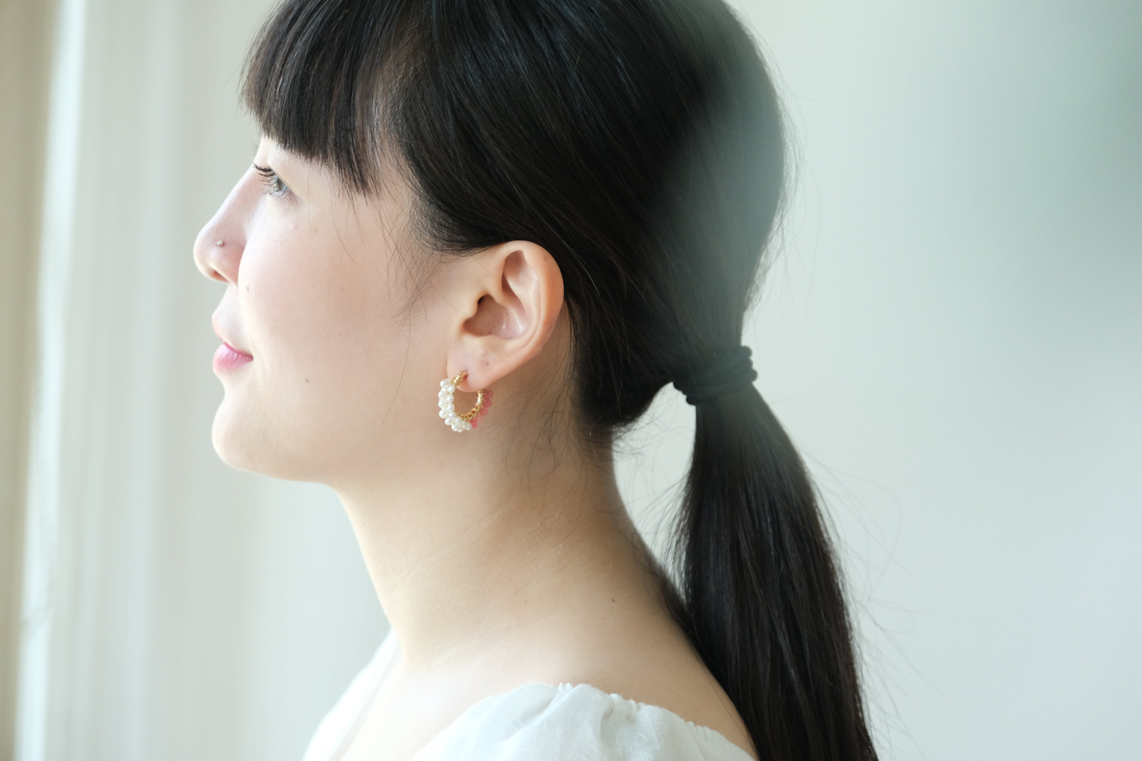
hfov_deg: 17.1
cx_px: 571
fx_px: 3806
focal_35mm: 120
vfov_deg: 11.4
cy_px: 380
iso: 1250
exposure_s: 1/160
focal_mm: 80
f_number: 4
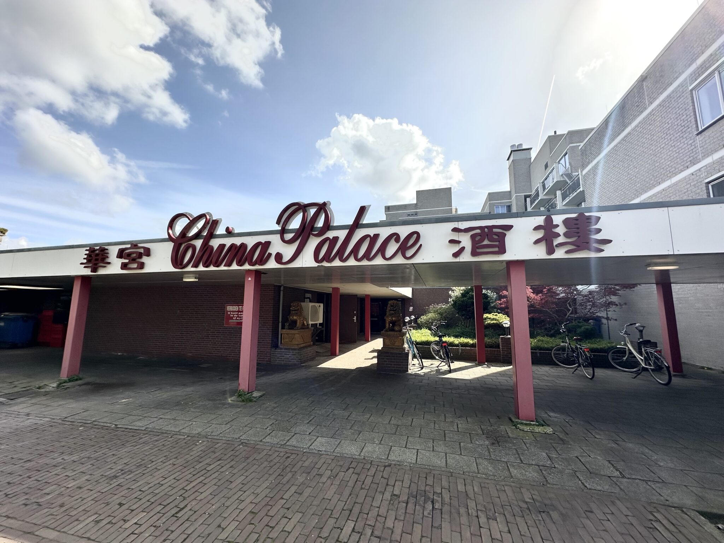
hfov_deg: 102.1
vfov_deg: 85.7
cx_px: 362
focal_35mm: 14
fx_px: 293
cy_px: 272
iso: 40
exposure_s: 1/1855
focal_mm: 2.22
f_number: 2.2
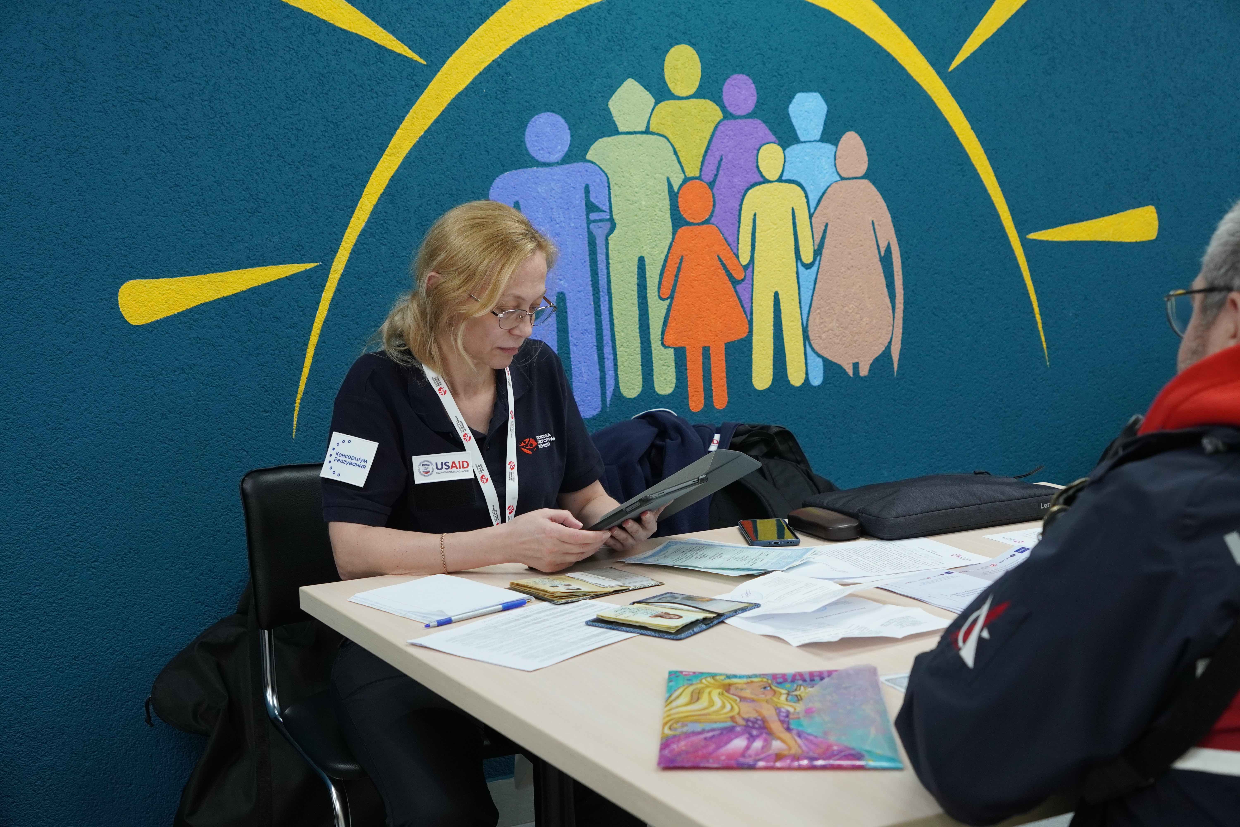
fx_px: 1757
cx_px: 620
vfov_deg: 26.5
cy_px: 414
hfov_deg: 38.9
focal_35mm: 51
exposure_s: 1/160
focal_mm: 34
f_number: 4
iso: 1000
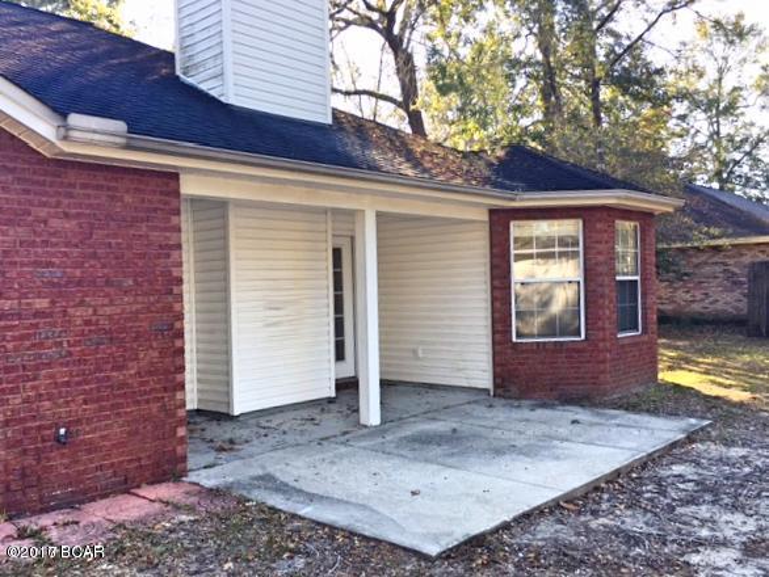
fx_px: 645
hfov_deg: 61.6
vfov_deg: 48.3
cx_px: 384
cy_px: 288
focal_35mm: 29
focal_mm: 4.15
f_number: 2.2
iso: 25
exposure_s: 1/166
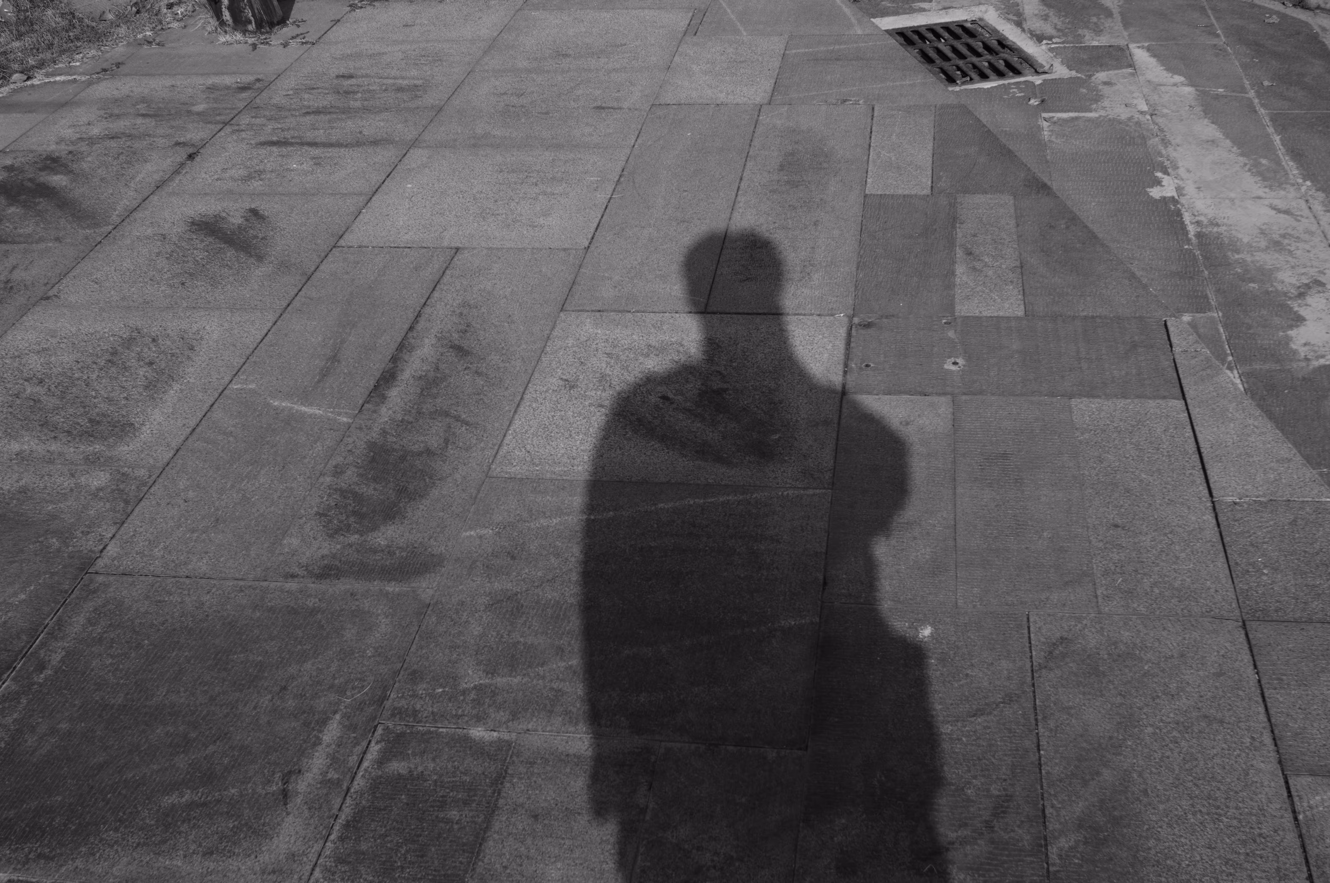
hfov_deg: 49.6
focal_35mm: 39
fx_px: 1439
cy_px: 442
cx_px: 665
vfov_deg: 34.1
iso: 100
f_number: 8
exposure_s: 1/400
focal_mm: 26
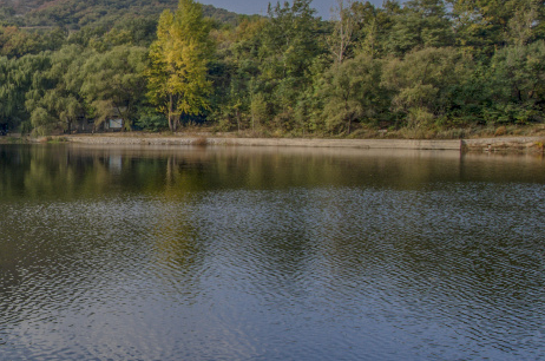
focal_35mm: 39
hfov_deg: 36.9
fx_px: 589
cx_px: -120
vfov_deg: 34.0
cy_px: 152
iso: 200
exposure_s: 1/125
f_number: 8
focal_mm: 10
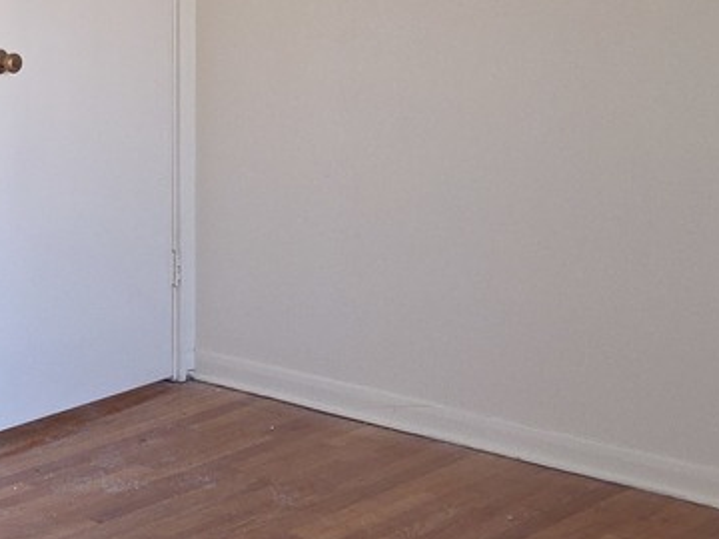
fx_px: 1911
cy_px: 104
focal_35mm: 92
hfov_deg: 20.9
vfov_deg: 15.9
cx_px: 90
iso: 125
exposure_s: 1/60
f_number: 1.8
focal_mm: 5.4
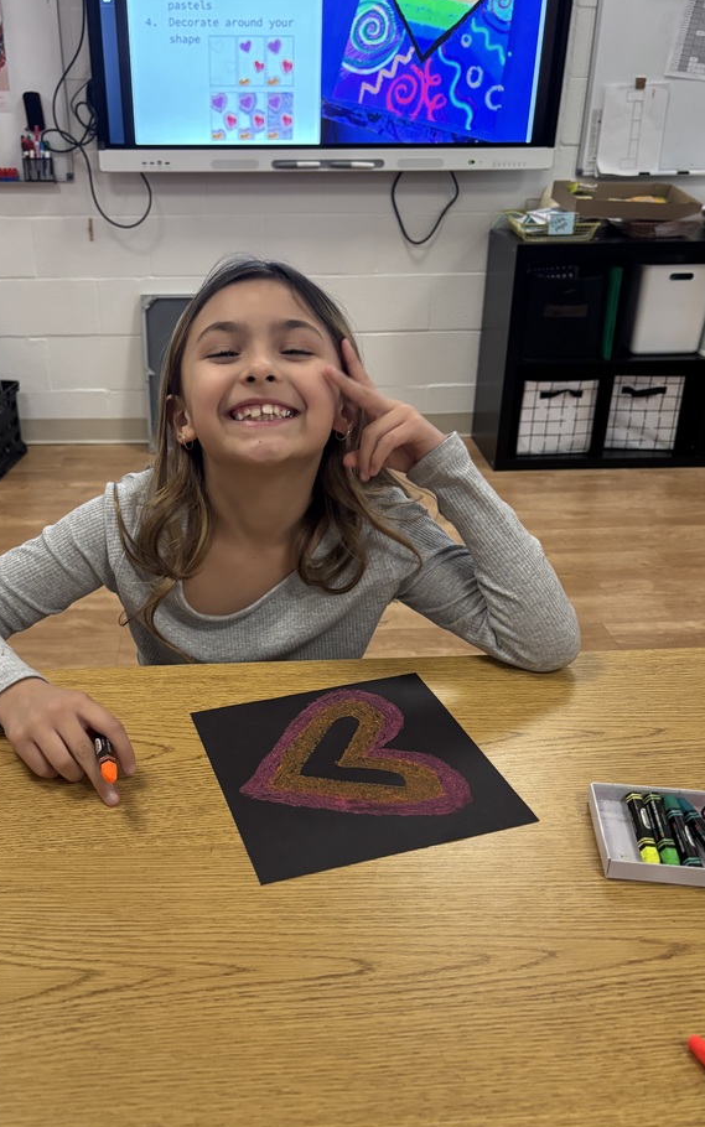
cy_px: 618
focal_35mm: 31
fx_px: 953
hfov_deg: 40.4
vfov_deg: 61.1
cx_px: 279
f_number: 1.6
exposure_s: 1/60
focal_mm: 5.96
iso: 400
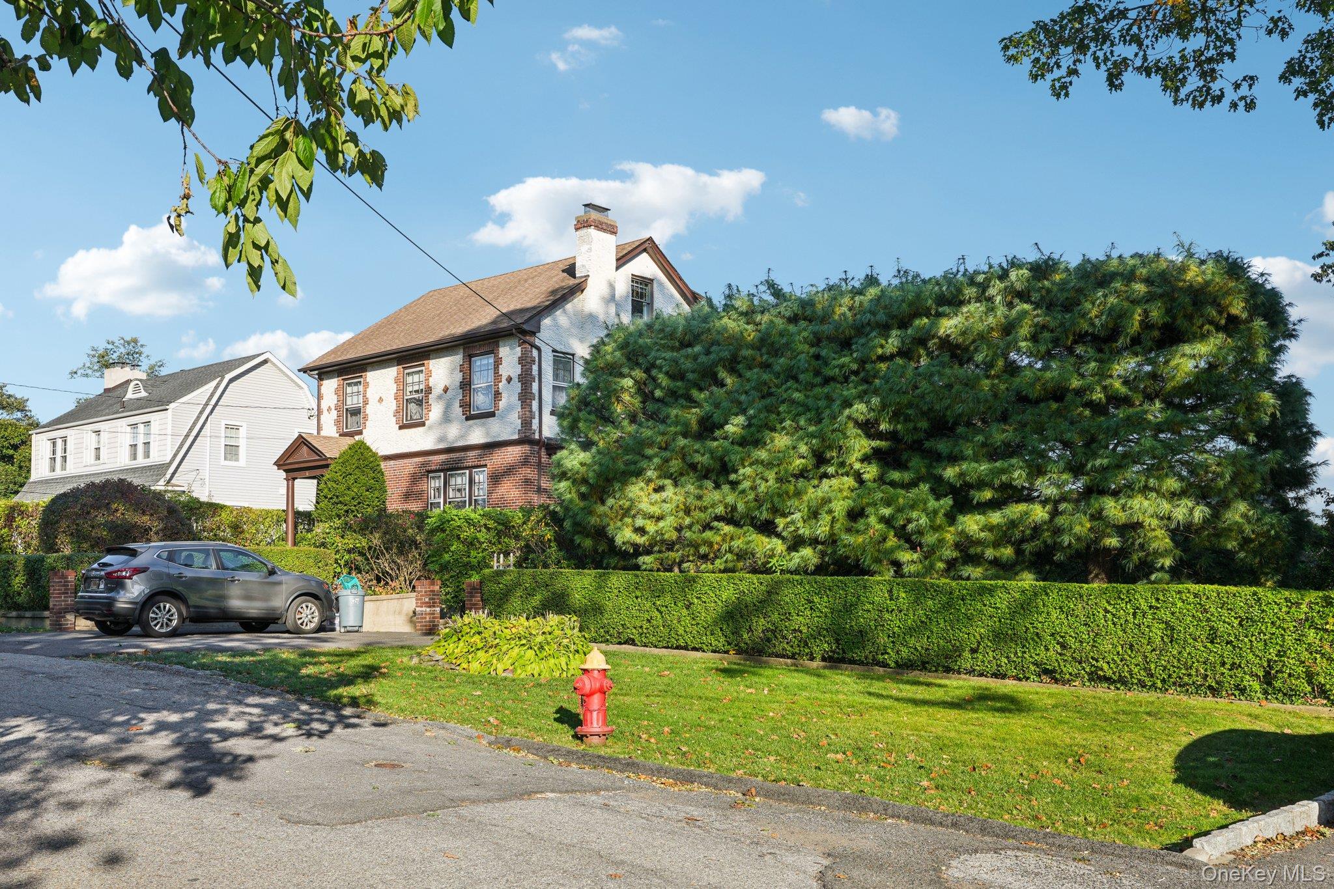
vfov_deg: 41.1
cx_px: 667
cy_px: 444
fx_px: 1186
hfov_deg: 58.7
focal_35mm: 32
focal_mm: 32
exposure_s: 1/125
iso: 100
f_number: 9
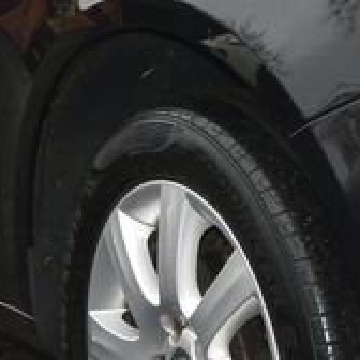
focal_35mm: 140
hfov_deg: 12.1
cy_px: 98
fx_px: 1647
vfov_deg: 12.4
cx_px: 482
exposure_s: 1/250
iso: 160
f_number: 4
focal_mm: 10
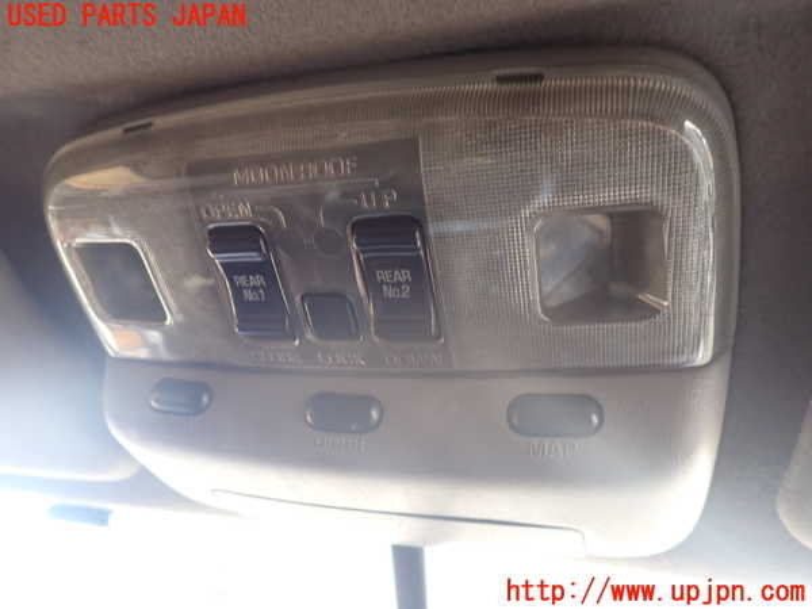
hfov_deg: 69.4
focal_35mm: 25
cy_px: 304
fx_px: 586
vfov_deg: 54.9
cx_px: 406
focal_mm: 4.5
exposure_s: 1/40
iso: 200
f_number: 2
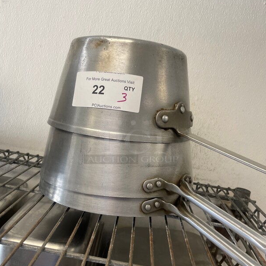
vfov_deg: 52.5
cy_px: 141
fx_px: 270
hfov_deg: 52.5
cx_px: 133
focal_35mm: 31
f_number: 1.6
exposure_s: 1/120
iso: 125
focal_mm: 5.1
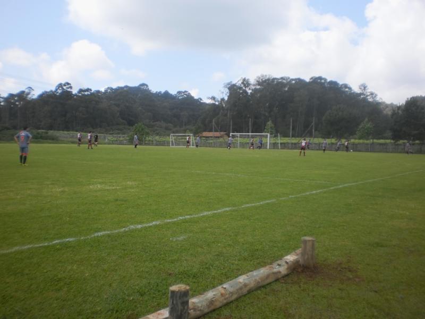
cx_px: 212
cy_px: 160
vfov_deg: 39.7
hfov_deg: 51.4
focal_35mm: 36
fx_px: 442
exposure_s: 1/800
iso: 100
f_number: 3.1
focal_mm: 6.3
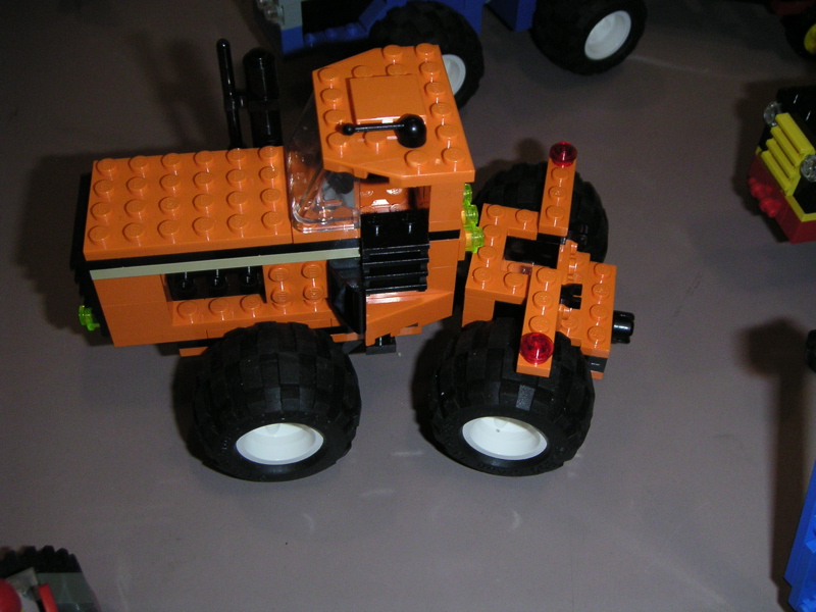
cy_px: 306
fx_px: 896
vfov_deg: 37.7
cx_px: 408
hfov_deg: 49.0
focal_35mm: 38
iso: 160
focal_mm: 6
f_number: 6.7
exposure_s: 1/45
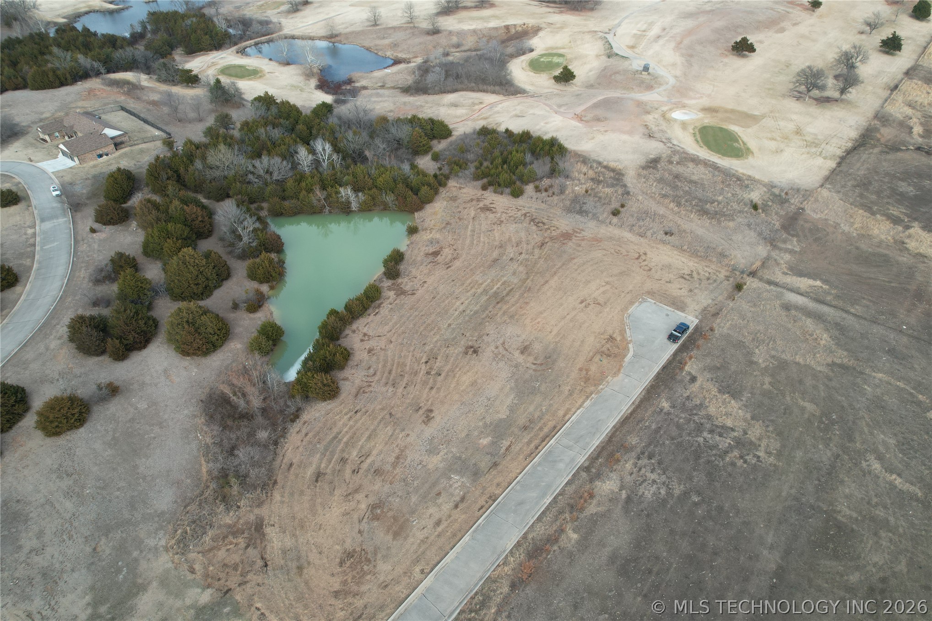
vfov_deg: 57.2
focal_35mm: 22
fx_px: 569
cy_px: 310
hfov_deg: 78.6
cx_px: 466
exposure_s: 1/250
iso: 100
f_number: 2.8
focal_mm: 8.38
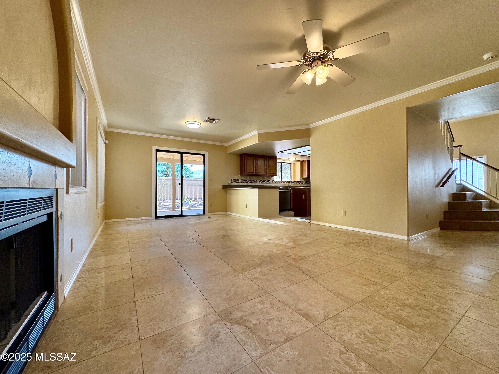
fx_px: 202
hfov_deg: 102.1
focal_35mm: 14
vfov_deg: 85.7
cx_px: 250
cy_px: 187
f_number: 2.2
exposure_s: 1/120
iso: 160
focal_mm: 2.22
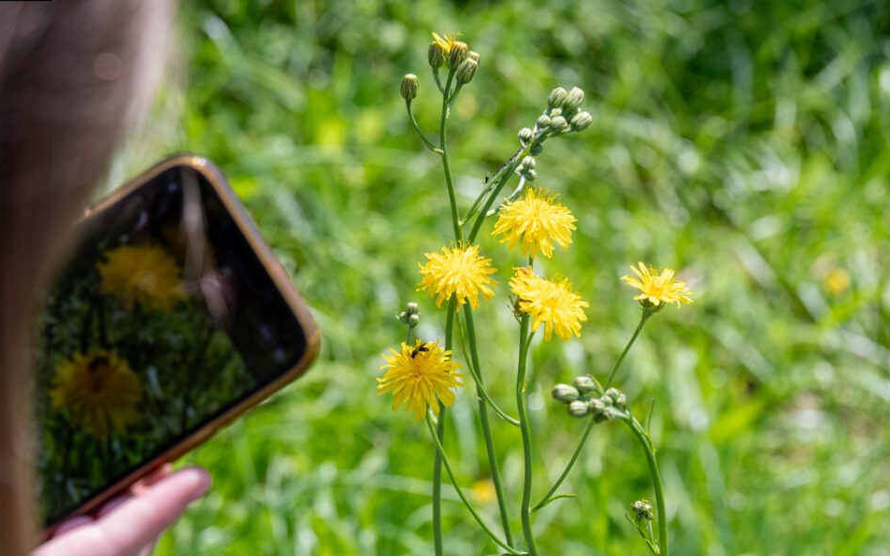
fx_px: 3590
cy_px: 297
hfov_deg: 14.1
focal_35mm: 148
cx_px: 421
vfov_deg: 8.9
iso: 200
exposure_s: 1/400
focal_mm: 90
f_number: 6.3
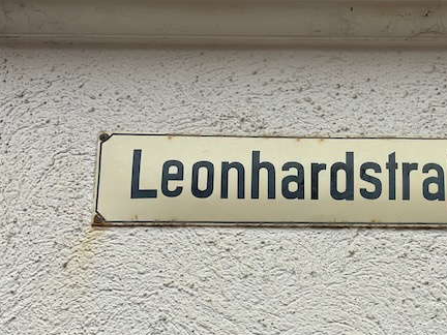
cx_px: 329
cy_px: 197
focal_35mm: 77
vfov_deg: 19.1
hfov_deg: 25.1
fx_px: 994
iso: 25
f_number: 2
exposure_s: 1/705
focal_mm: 6
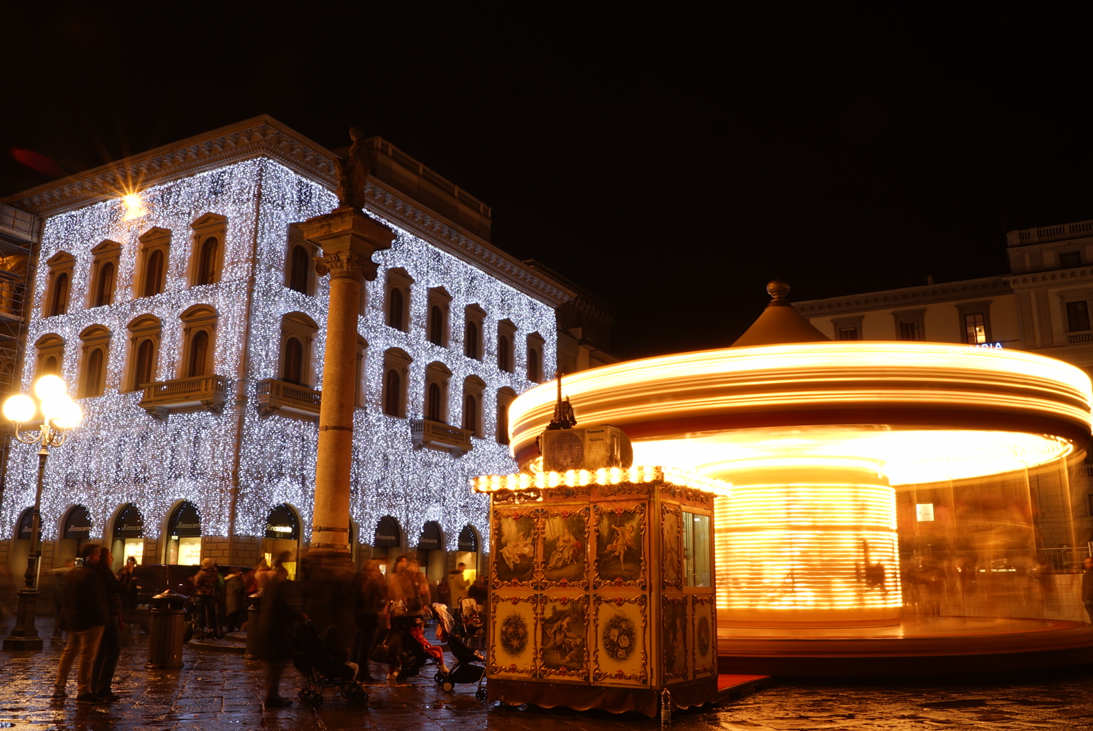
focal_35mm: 30
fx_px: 911
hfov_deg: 61.9
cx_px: 546
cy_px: 366
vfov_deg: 43.7
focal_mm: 20
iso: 50
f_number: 20
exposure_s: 10
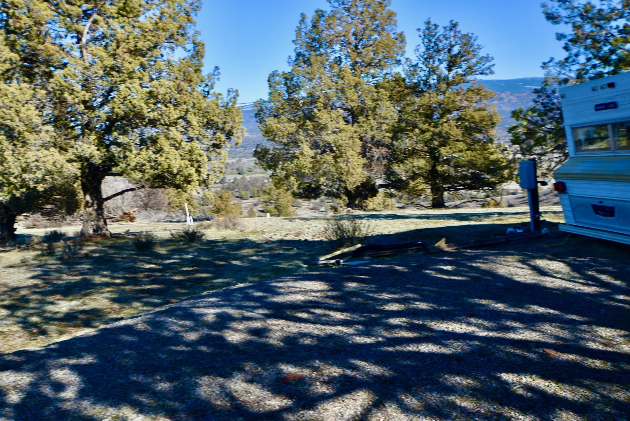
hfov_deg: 53.1
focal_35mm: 36
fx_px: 630
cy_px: 210
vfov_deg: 36.9
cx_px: 315
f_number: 8
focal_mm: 24
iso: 125
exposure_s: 1/250
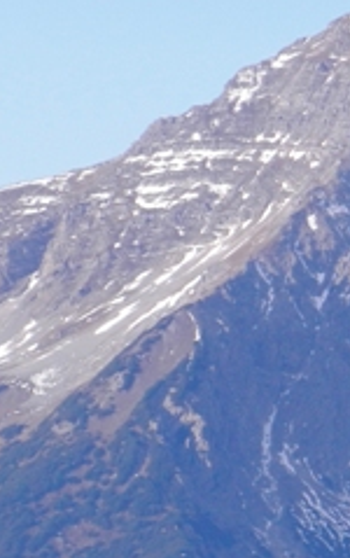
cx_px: 348
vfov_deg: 2.5
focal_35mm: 828
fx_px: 12599
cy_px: 381
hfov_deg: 1.6
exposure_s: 1/640
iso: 160
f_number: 5.3
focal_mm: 52.6
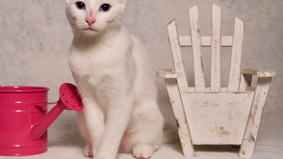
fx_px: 383
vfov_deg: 23.5
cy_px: 61
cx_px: 122
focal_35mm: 51
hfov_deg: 40.5
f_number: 5.6
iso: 80
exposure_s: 1/250
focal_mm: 38
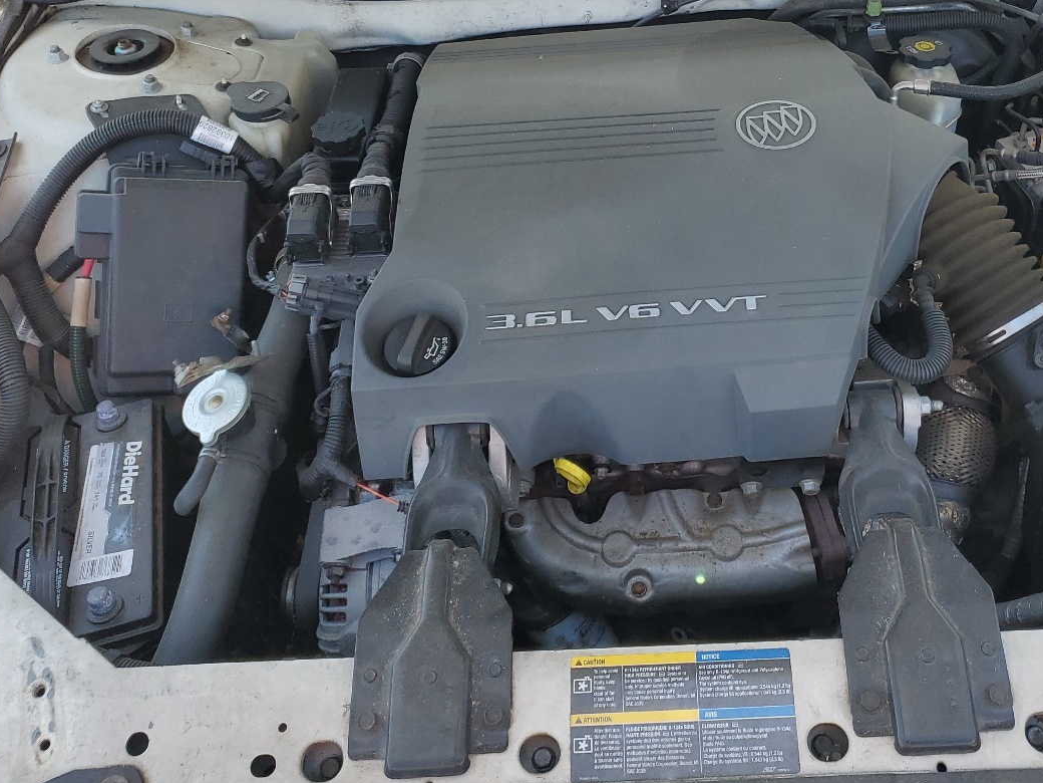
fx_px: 1205
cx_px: 646
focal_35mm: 40
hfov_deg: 46.4
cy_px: 192
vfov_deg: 35.1
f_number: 1.5
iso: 50
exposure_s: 1/769
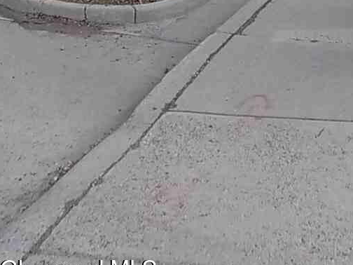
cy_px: -114
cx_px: 289
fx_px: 744
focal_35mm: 73
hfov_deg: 26.1
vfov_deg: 18.3
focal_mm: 4
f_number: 3.1
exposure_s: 1/800
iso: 80
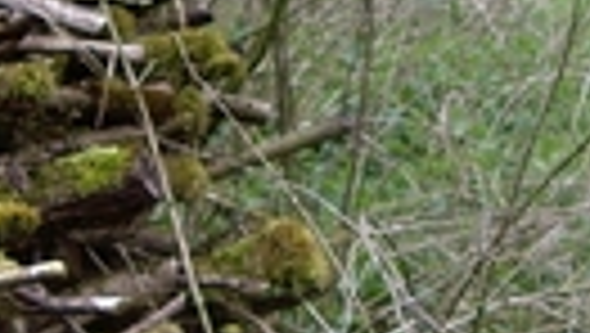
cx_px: 261
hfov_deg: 11.4
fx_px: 2960
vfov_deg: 6.4
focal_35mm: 189
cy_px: 104
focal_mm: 6.2
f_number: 4.3
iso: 64
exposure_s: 1/125
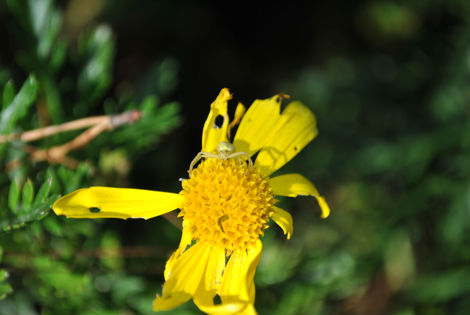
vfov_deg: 16.6
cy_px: 158
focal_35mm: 82
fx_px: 1078
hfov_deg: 24.6
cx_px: 235
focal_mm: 55
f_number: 5.6
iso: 100
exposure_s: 1/200
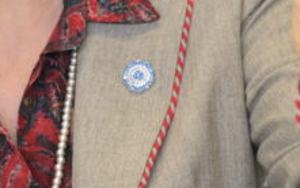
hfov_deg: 3.0
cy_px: -108
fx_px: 5779
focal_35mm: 707
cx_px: 38
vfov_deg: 1.9
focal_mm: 200
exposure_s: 1/125
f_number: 6.3
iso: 8000
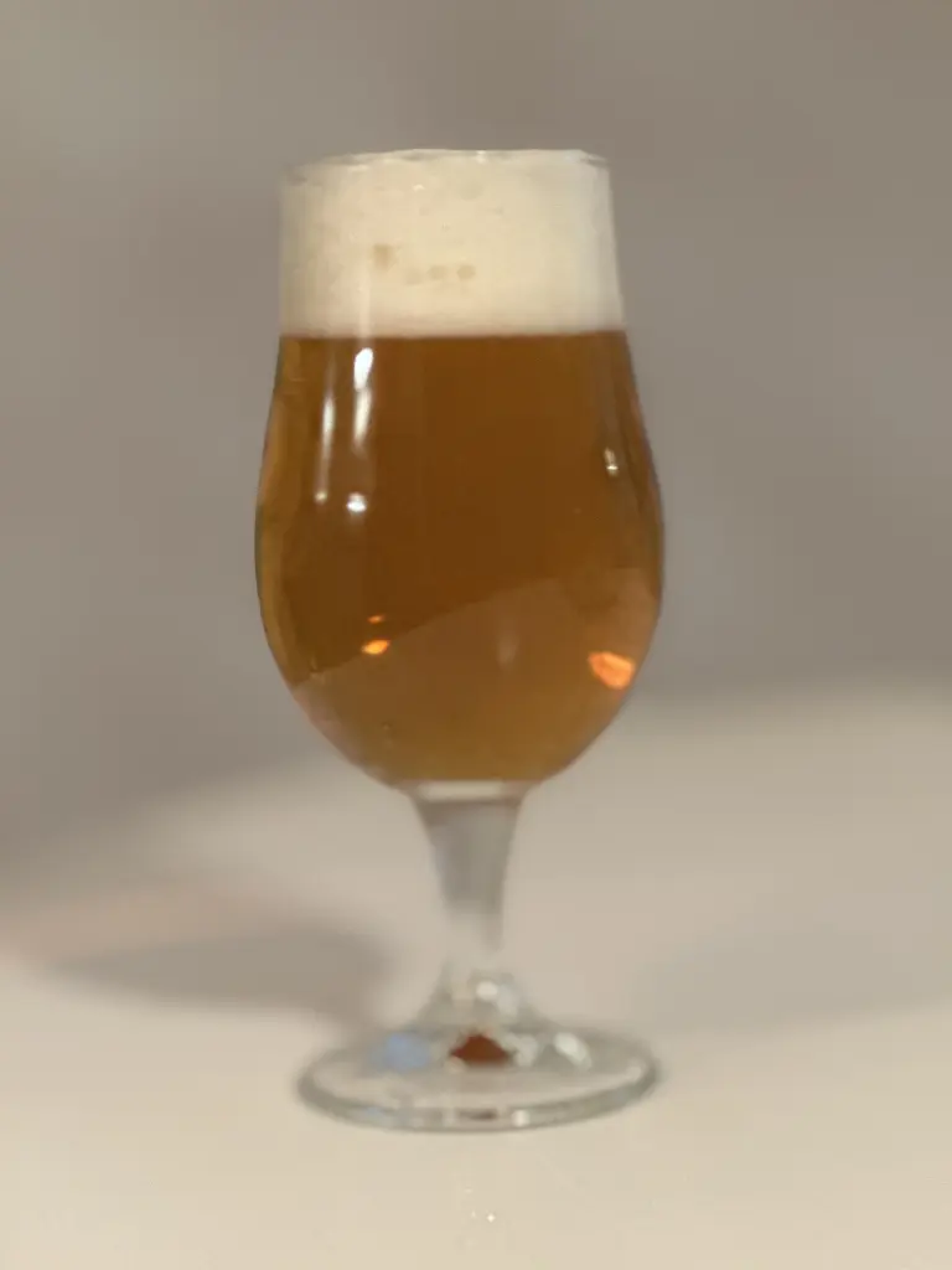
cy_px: 635
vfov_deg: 25.3
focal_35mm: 77
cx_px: 476
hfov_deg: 19.1
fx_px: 2824
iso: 400
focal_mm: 9
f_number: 2.8
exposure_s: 1/25
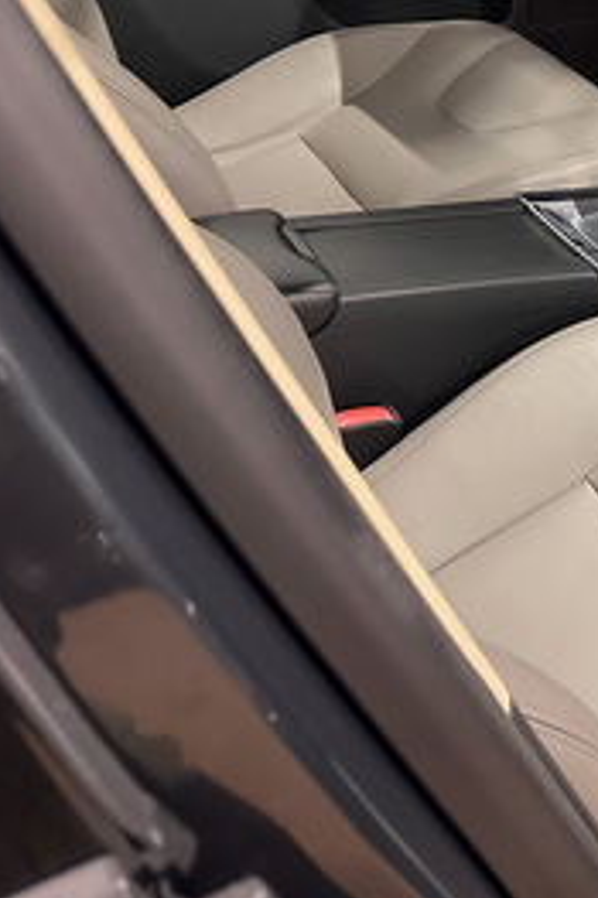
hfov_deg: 20.5
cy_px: 164
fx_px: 1422
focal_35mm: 57
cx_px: 882
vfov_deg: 33.9
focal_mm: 6.86
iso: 640
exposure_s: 1/33
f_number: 1.78
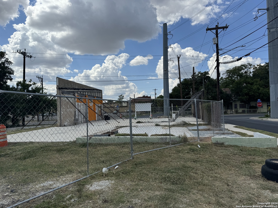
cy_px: 104
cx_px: 139
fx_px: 193
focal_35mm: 24
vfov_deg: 56.8
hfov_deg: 71.6
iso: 80
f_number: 1.78
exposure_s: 1/6410
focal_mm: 6.76
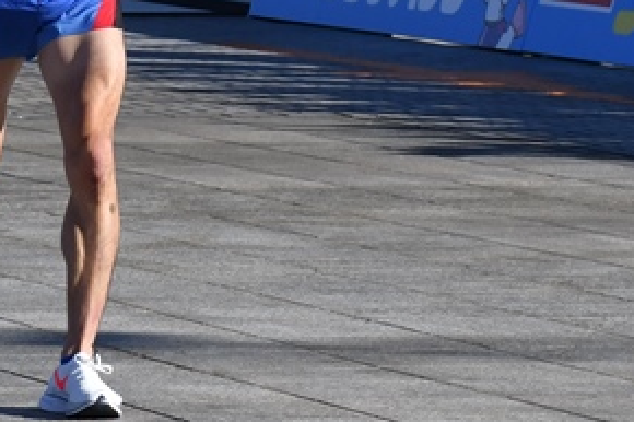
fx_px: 5826
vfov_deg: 4.1
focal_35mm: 331
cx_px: 85
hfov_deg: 6.2
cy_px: -38
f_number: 7.1
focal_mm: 80
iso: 400
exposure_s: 1/1600
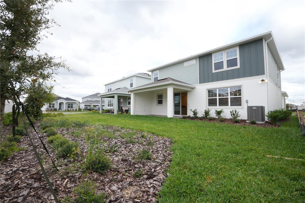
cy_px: 102
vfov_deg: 77.3
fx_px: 127
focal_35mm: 15
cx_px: 152
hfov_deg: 100.4
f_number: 18
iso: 100
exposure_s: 1/3
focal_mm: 10
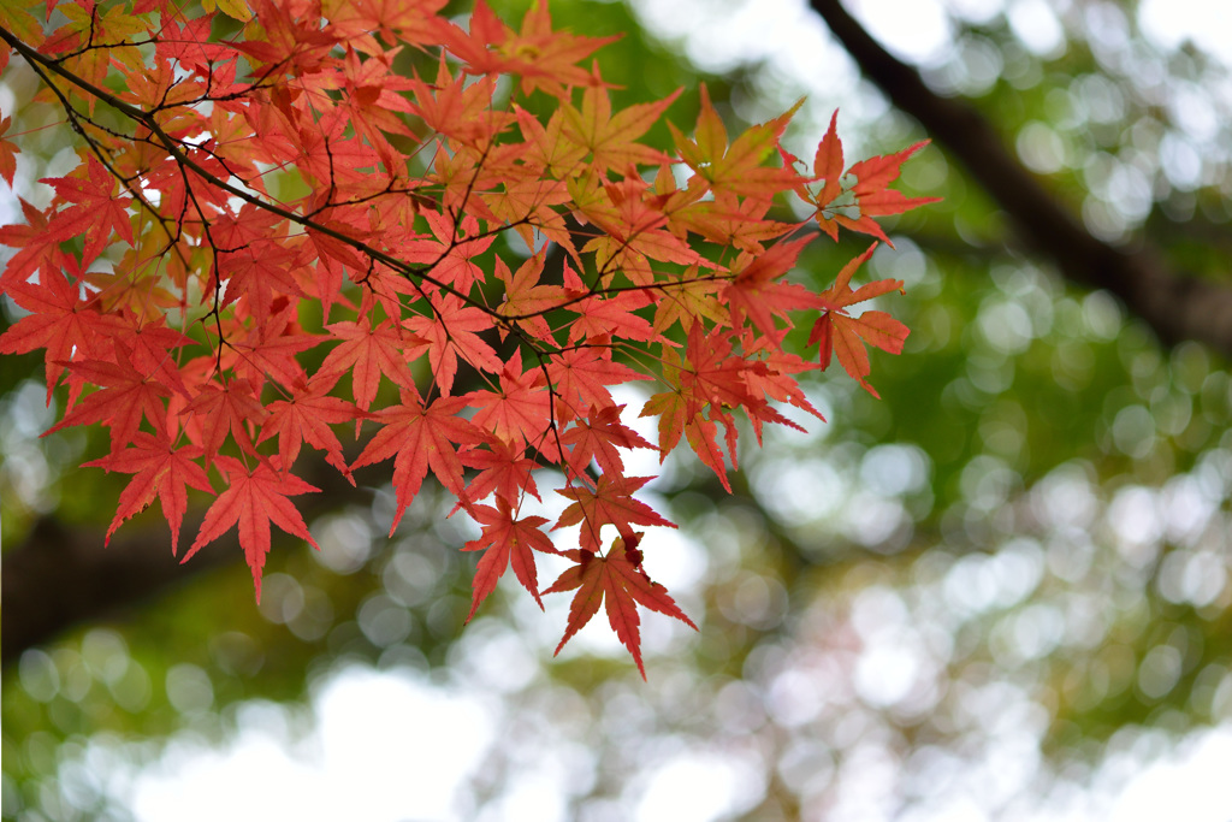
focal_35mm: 105
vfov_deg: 13.0
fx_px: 3594
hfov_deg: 19.5
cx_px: 616
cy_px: 411
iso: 280
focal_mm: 105
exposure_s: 1/250
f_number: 4
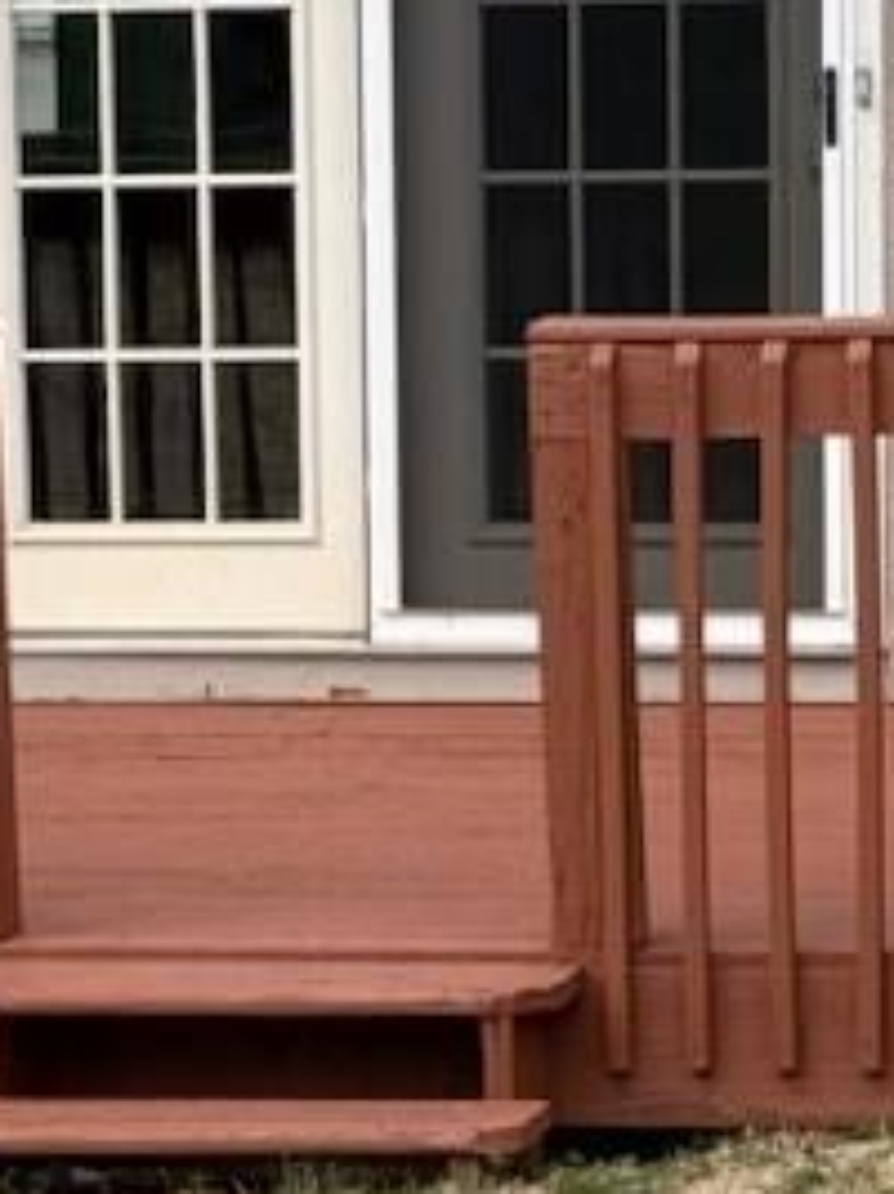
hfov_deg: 6.5
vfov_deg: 8.6
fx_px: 7926
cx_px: 299
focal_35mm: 230
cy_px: 1167
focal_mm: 6.76
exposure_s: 1/3096
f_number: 1.78
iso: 100
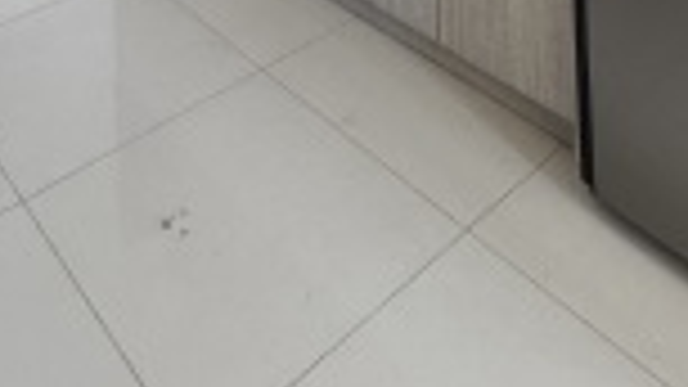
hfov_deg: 44.2
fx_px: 839
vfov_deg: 16.3
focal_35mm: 46
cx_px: 254
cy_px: -472
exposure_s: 1/99
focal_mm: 2.22
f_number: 2.2
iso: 250
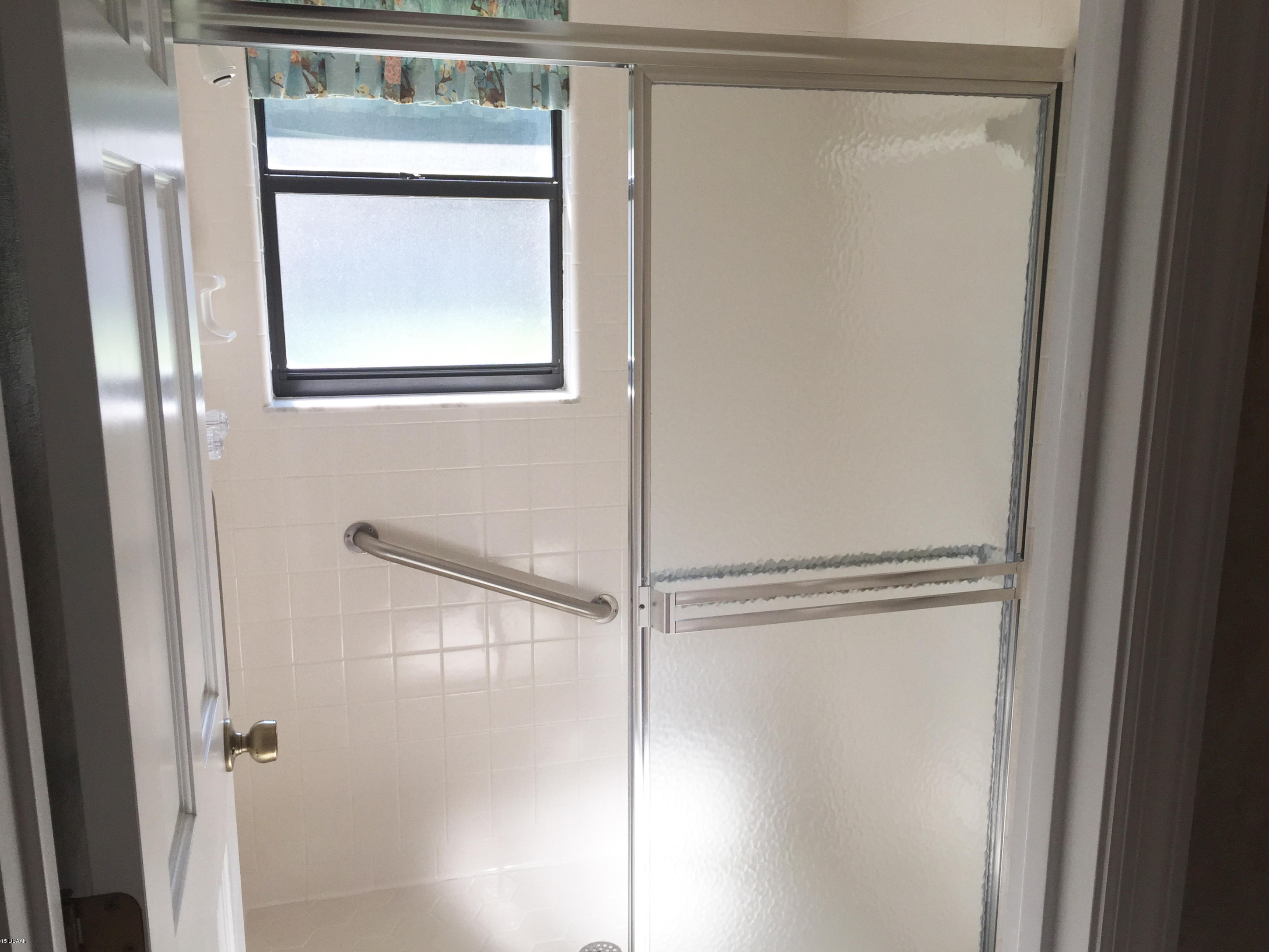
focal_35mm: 30
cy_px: 479
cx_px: 645
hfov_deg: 60.0
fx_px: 1100
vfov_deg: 46.8
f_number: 2.2
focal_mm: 4.15
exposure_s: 1/120
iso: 32
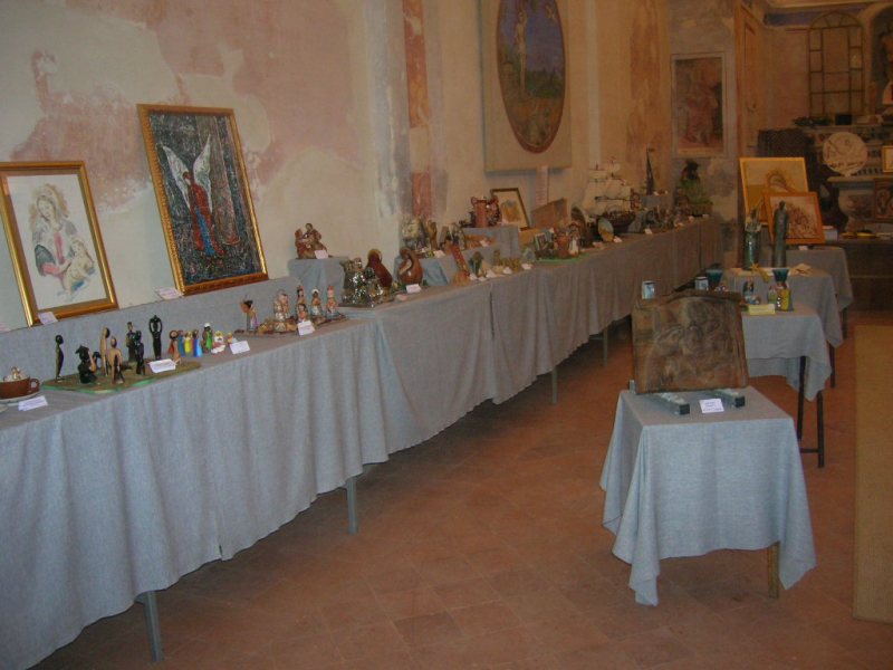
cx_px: 446
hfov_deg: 54.0
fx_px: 877
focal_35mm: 34
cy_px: 335
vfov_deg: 41.8
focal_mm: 5.7
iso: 150
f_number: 2.9
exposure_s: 1/60.1
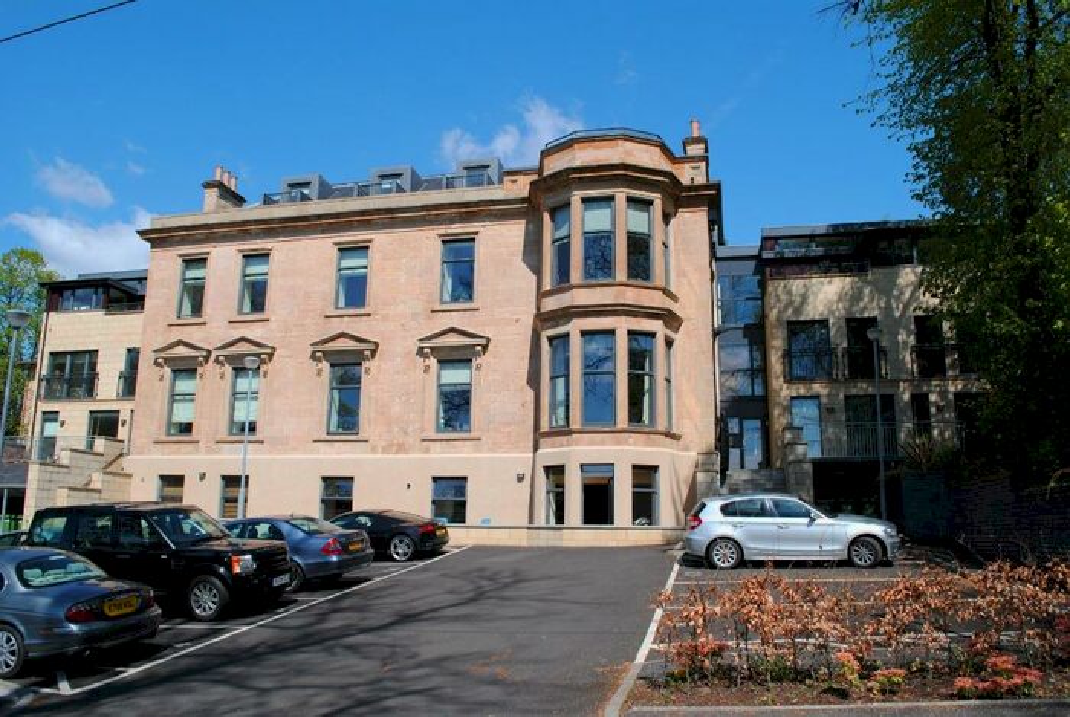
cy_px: 358
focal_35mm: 27
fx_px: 804
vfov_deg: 48.1
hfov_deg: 67.3
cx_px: 535
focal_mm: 18
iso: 100
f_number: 8
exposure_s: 1/250
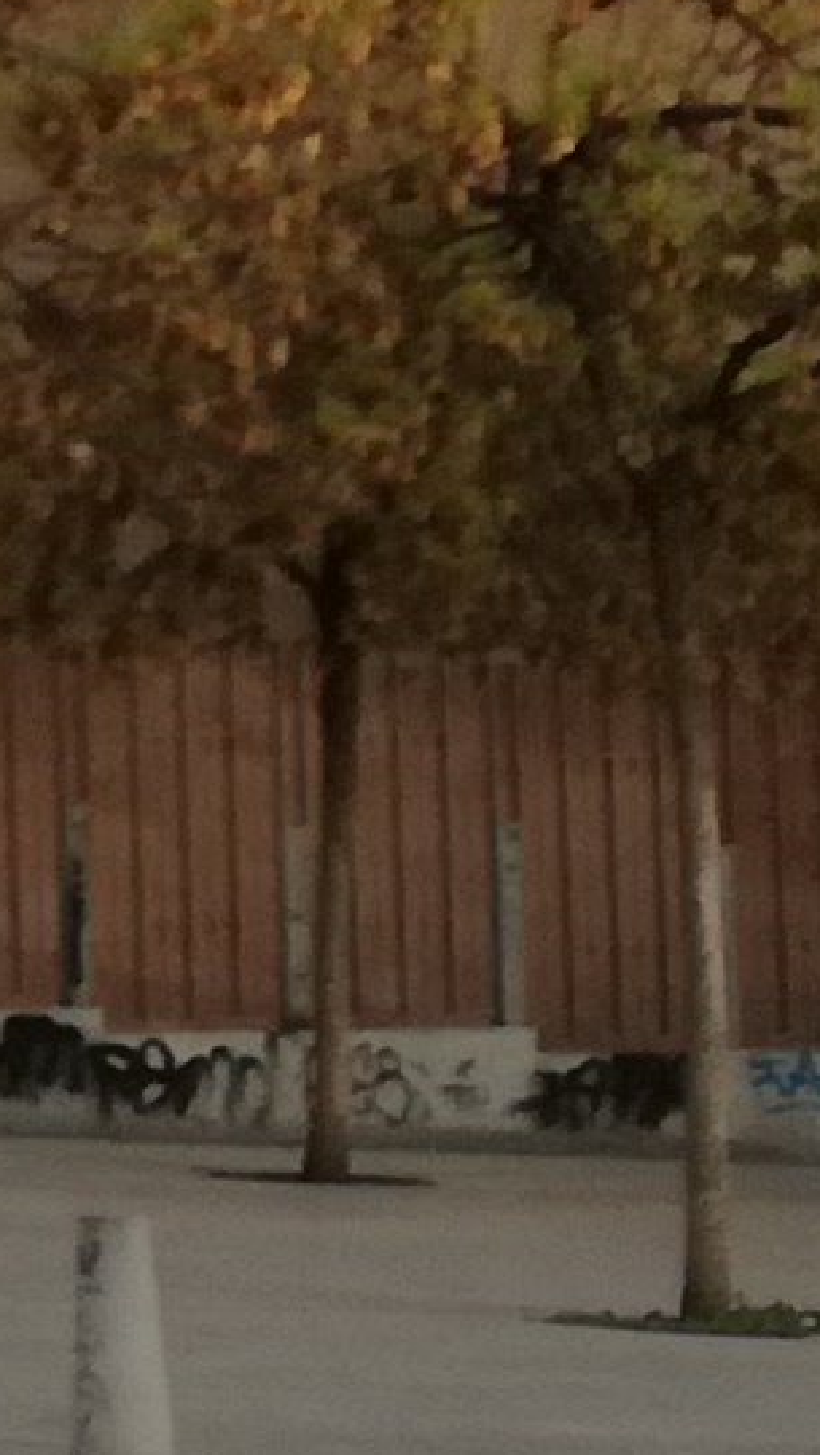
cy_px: 116
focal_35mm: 226
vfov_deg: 9.5
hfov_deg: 5.2
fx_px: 8721
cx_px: -1003
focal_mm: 3.79
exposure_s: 1/346
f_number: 2
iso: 50
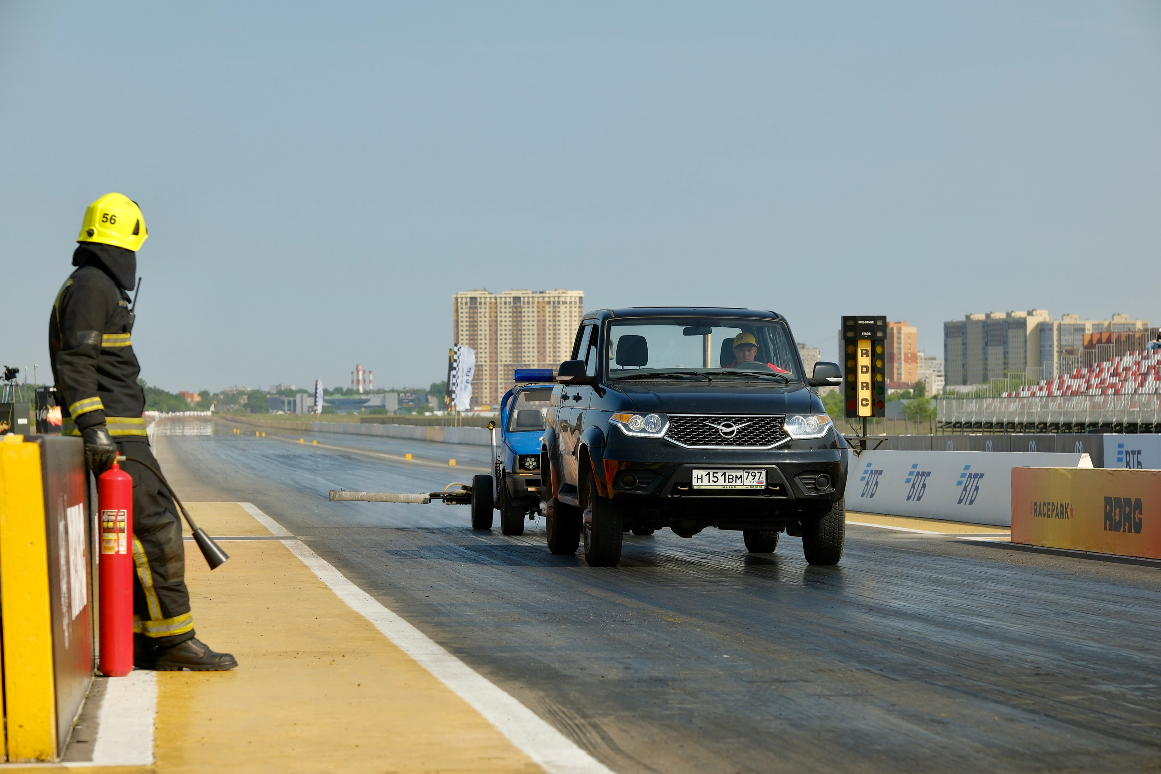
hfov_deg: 18.1
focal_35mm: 113
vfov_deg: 12.1
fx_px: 3644
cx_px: 580
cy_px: 387
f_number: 4.5
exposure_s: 1/1800
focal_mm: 75
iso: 160
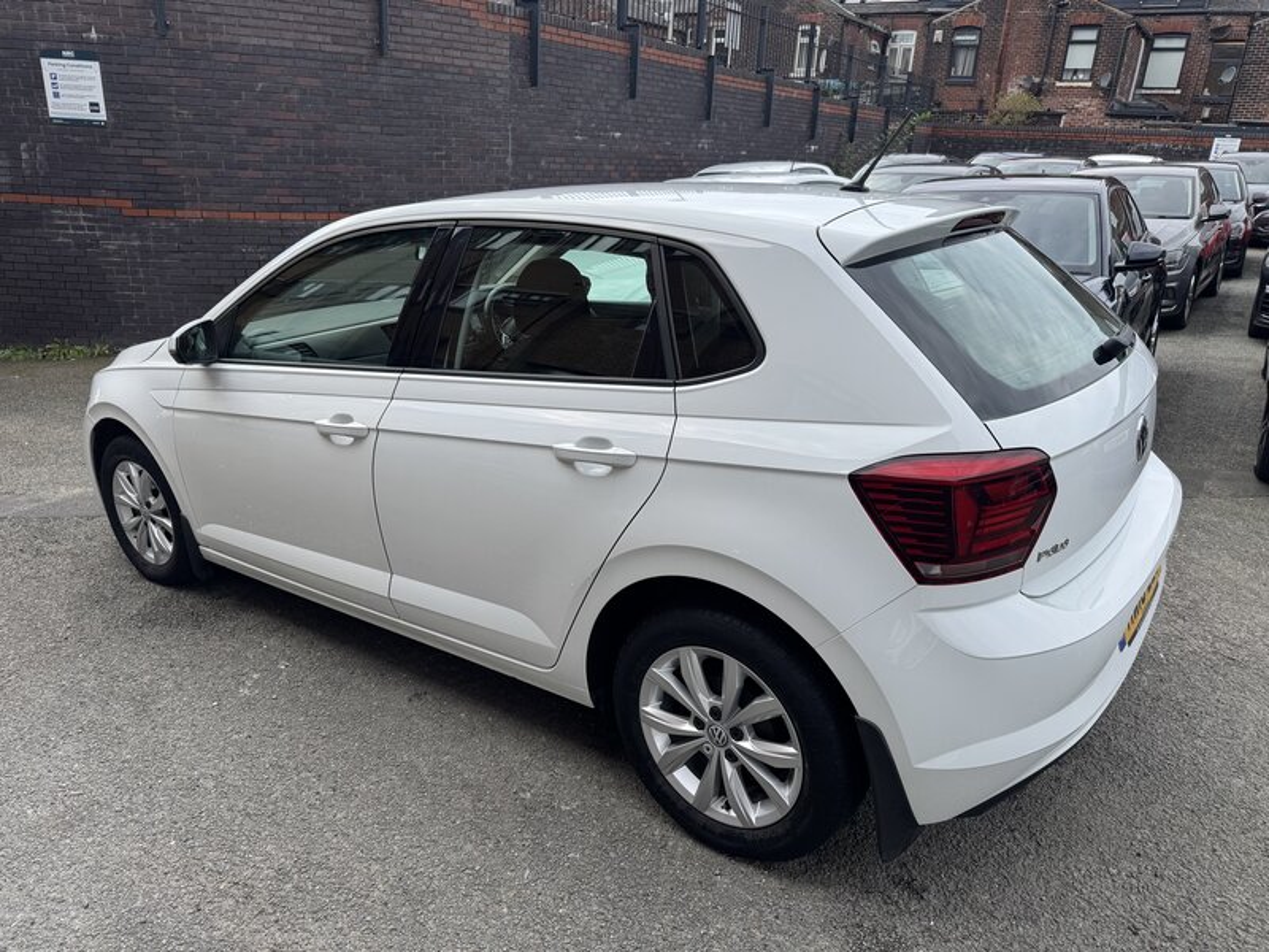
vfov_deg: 56.8
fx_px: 880
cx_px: 634
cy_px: 476
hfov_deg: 71.6
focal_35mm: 24
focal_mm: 6.76
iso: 80
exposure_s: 1/1395
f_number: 1.78
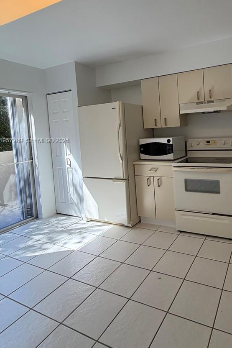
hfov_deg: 56.0
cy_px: 141
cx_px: 179
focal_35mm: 21
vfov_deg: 80.3
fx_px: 203
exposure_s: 1/120
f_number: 2.2
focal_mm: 2.22
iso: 80
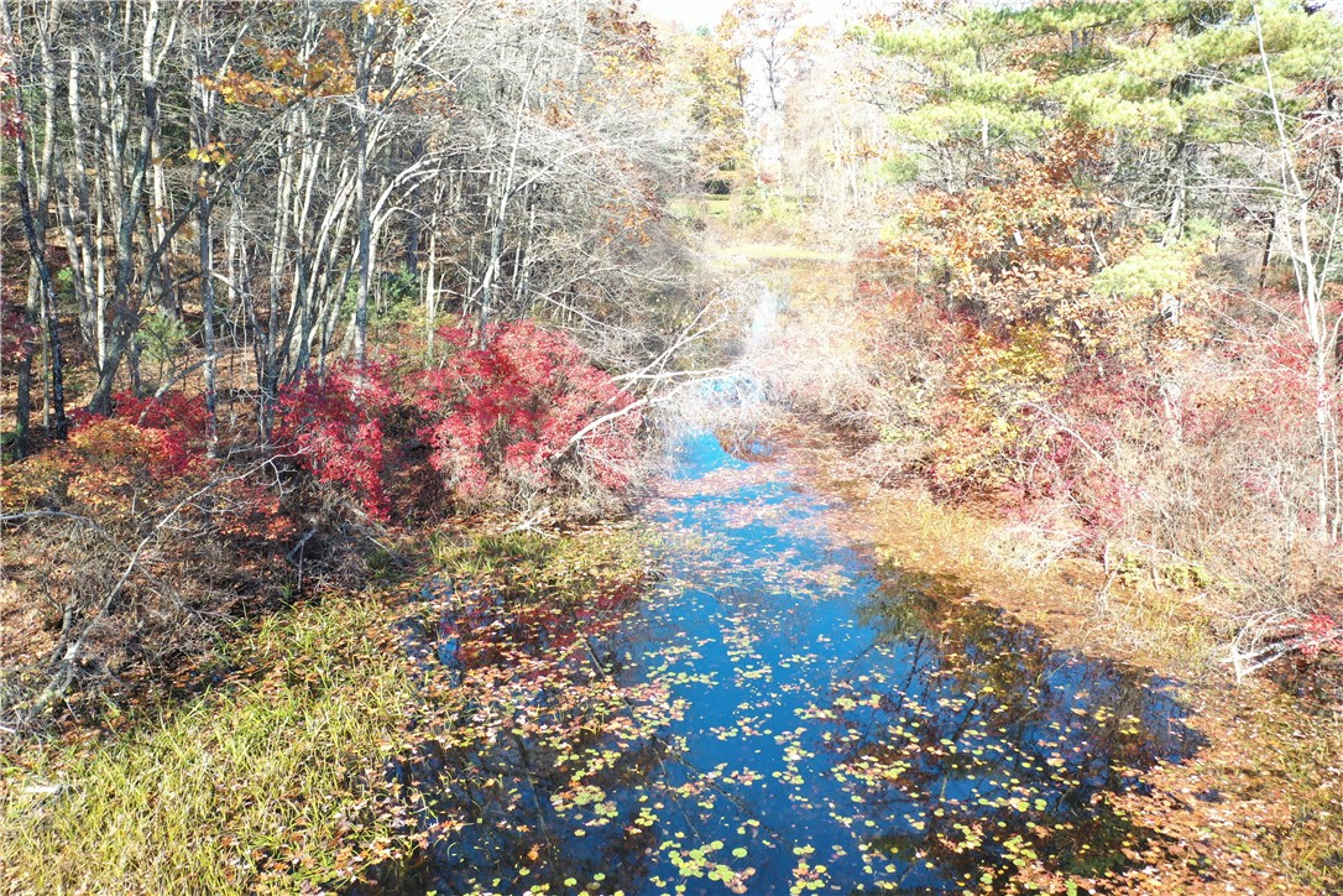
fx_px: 1044
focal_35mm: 28
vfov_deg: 46.4
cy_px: 448
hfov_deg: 65.5
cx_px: 672
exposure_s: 1/50
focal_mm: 10.26
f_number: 3.2
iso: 100
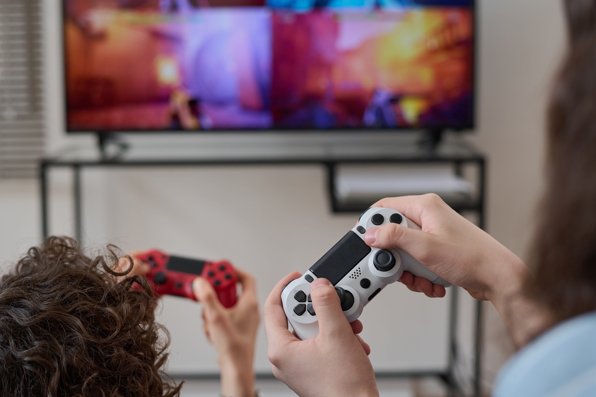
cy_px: 198
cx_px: 298
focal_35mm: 58
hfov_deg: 34.5
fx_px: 960
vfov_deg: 23.4
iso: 640
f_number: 3.5
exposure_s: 1/160
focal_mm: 58
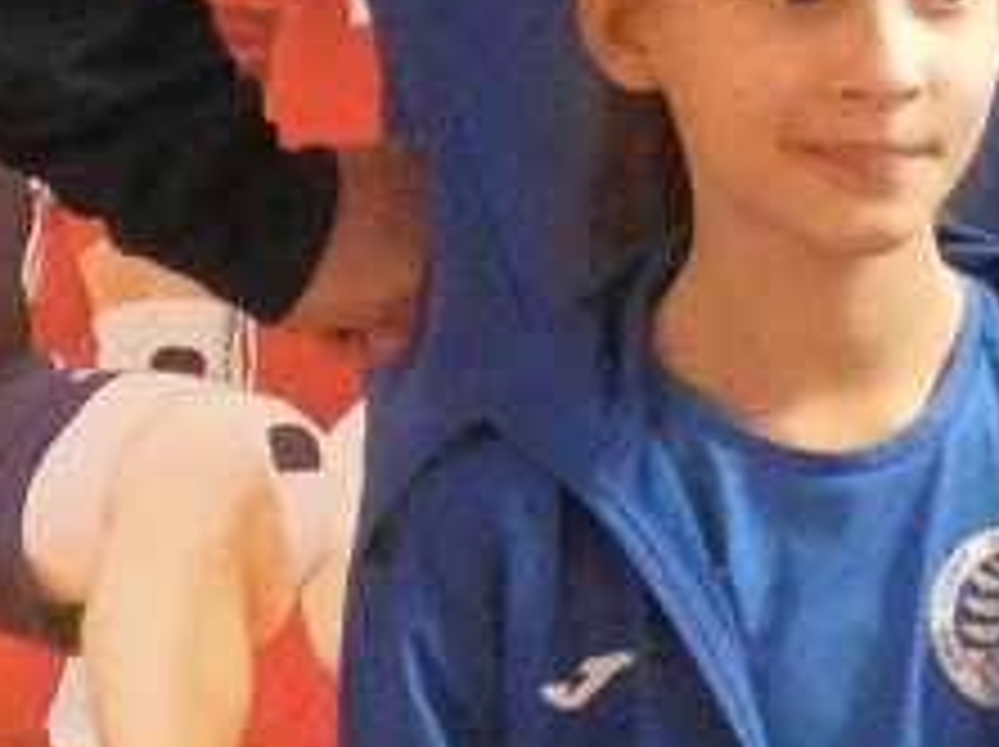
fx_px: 7265
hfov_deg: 7.5
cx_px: 2059
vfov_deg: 5.9
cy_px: 328
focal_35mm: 252
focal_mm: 6.8
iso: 1600
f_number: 3.5
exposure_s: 1/30
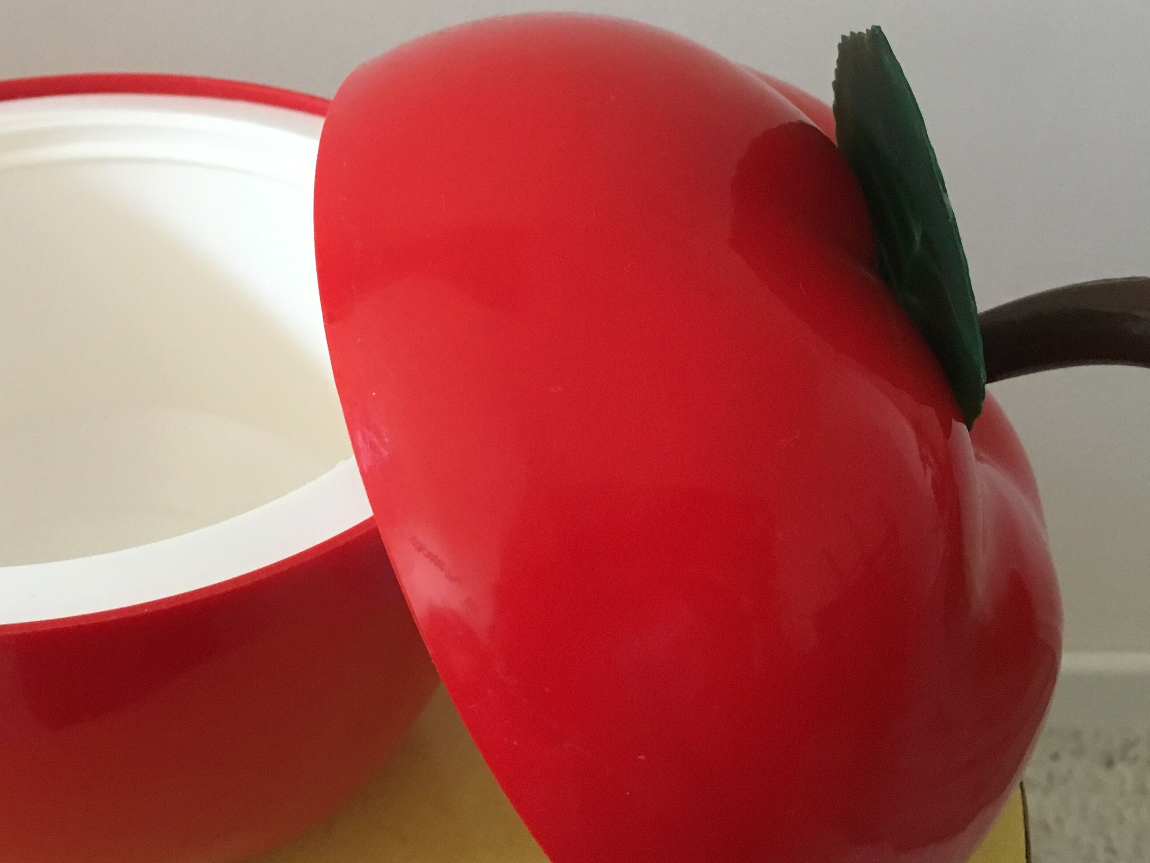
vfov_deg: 32.1
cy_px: 368
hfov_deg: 41.4
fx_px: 1495
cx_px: 367
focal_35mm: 45
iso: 200
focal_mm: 4.15
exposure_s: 1/33
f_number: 2.2
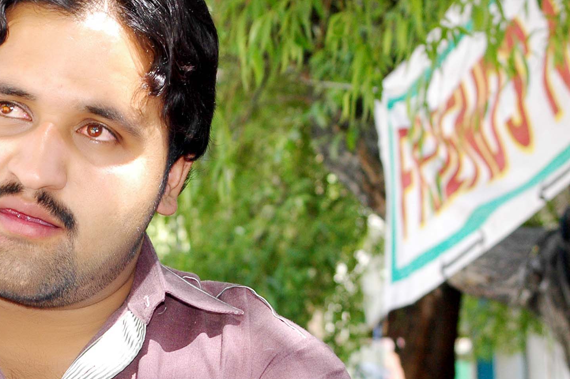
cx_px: 39
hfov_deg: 9.4
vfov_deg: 6.3
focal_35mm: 219
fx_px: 3465
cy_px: 273
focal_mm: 70
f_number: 6.7
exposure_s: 1/90
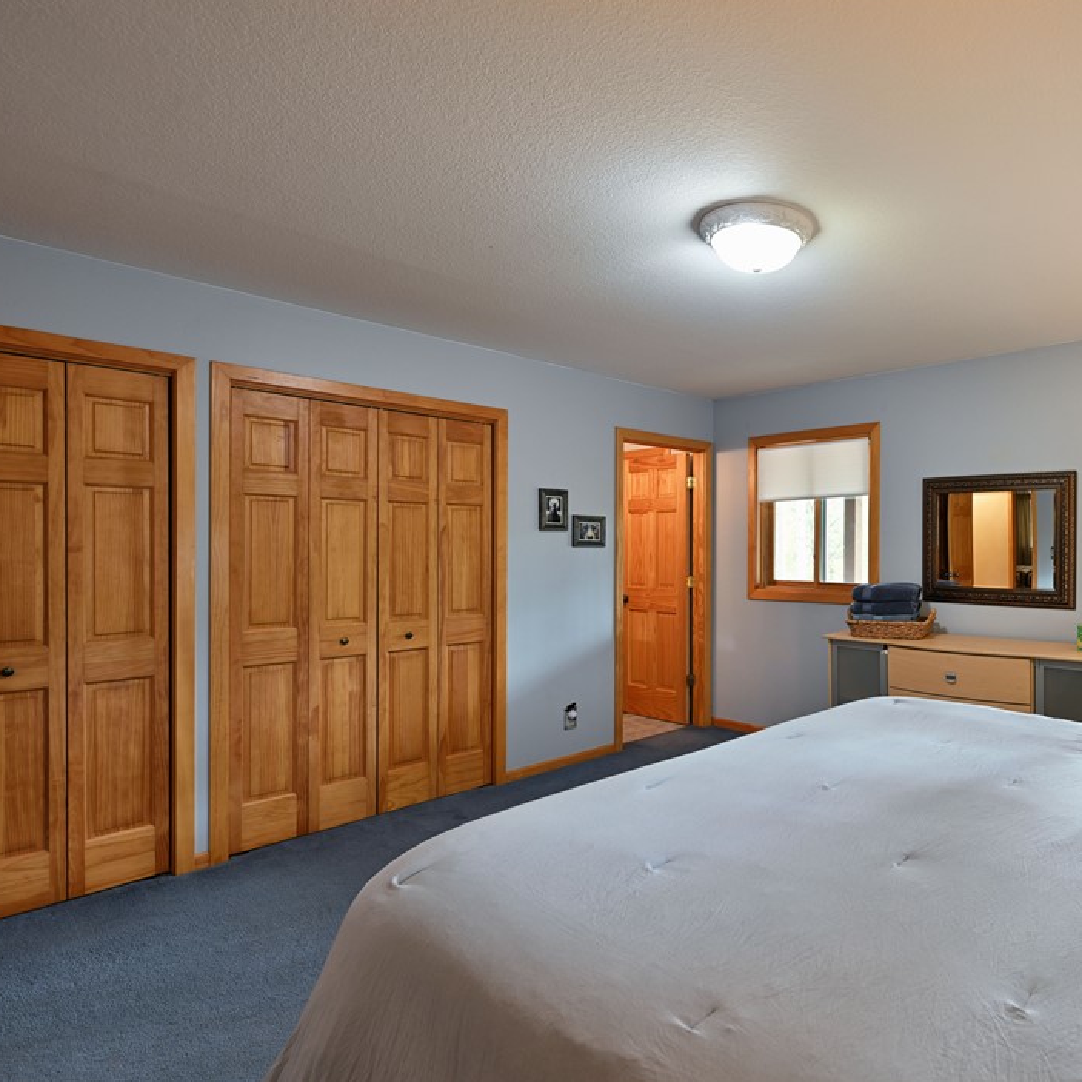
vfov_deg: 72.1
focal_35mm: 21
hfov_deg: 68.2
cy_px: 546
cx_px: 790
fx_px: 743
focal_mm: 16
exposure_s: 1/5
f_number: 5.6
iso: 200
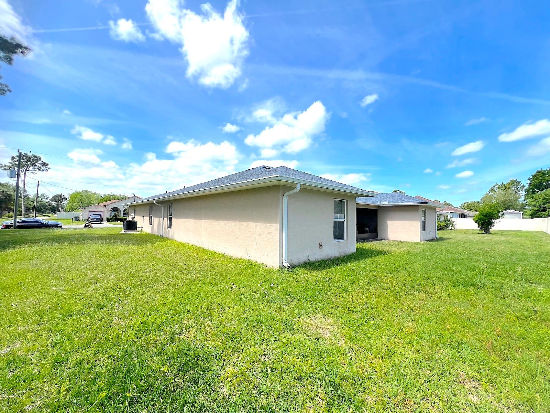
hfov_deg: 106.2
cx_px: 275
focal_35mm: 13
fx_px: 207
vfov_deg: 89.9
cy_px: 206
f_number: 1.8
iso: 32
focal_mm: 1.57
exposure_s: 1/1508
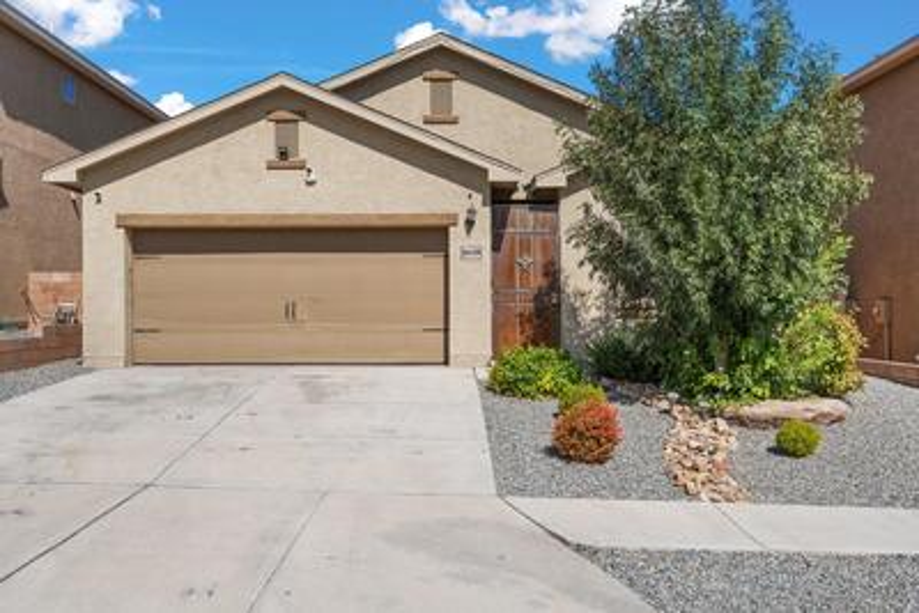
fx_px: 843
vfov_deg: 40.0
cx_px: 460
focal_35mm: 33
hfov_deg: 57.2
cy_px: 306
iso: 320
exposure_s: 1/320
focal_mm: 33
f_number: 9
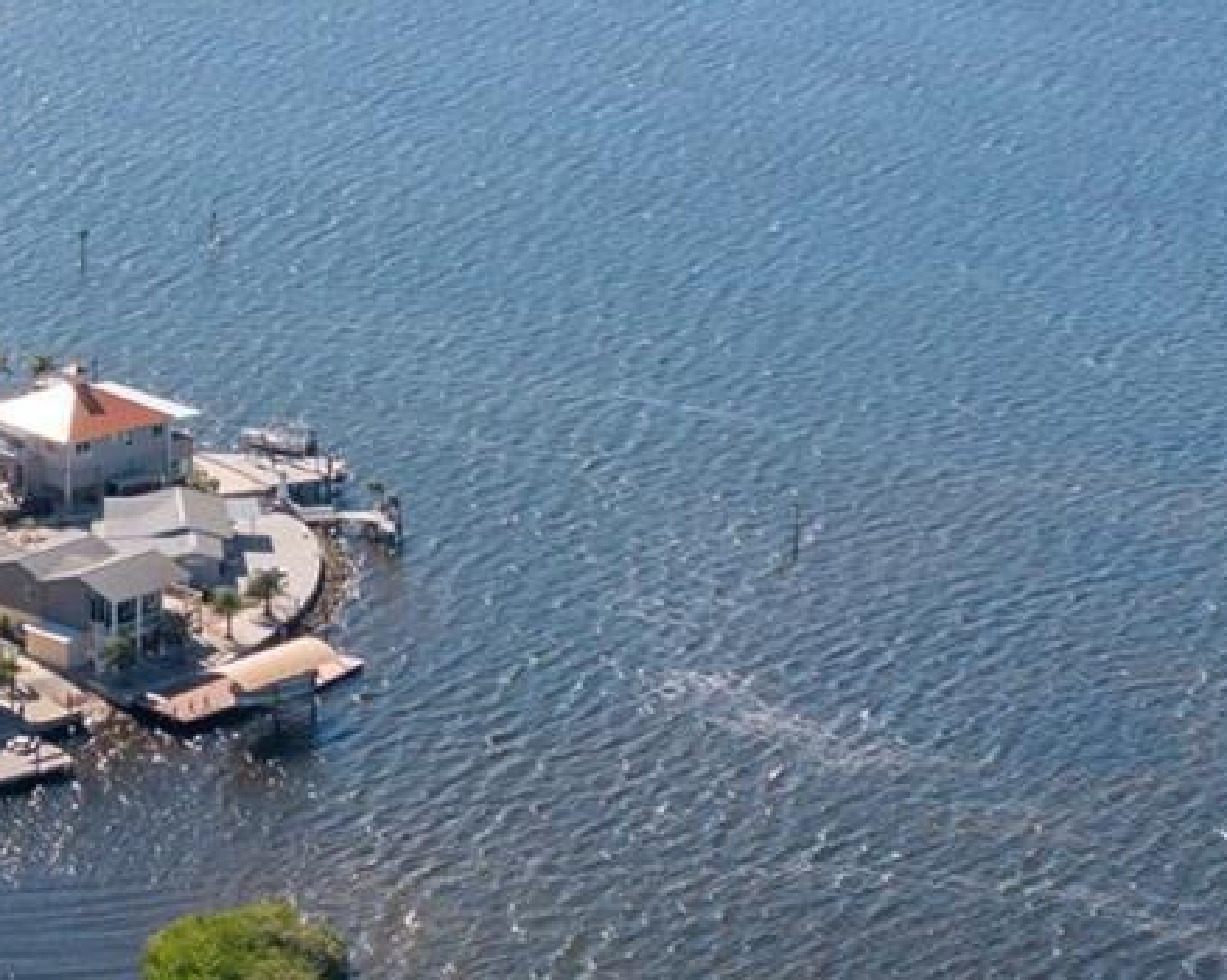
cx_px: 104
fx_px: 3485
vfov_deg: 16.0
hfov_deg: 19.6
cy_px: 546
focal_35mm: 96
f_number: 5
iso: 100
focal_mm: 10.26
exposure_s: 1/120
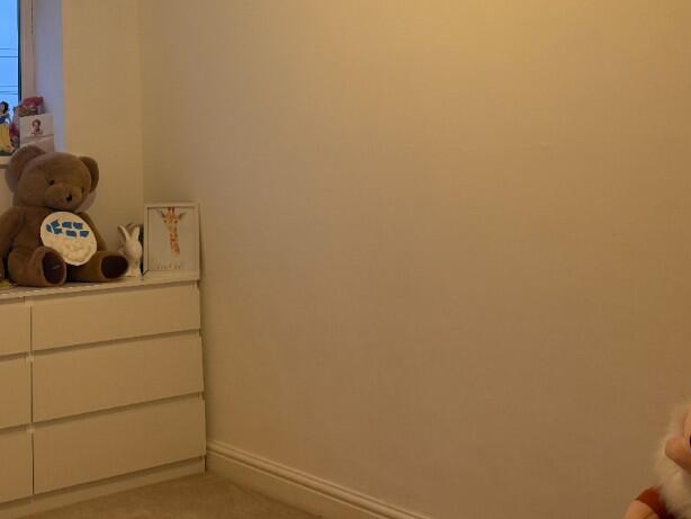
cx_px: 144
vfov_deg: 34.9
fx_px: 799
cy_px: 107
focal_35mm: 40
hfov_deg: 44.6
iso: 200
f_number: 1.78
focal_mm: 6.76
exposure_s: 1/100
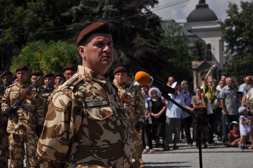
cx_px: 126
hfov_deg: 21.9
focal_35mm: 93
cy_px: 84
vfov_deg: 14.7
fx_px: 653
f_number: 13
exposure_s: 1/2500
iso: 200
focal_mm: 62
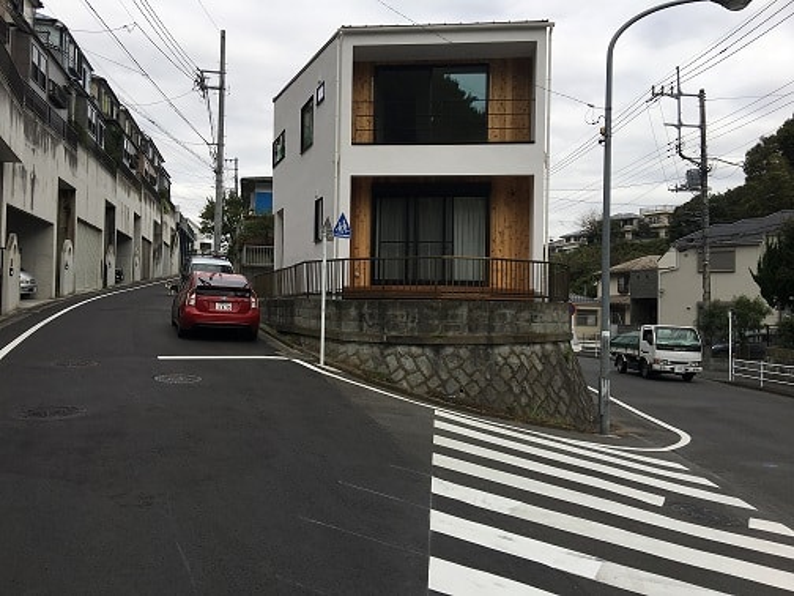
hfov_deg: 61.7
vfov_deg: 48.2
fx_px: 665
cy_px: 298
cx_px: 397
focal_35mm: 29
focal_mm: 4.15
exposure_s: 1/587
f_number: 2.2
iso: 25
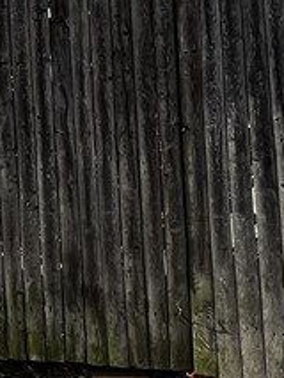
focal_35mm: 61
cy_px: -34
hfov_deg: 16.1
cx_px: -337
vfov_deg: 28.8
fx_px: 667
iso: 32
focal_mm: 1.57
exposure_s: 1/978
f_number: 1.8
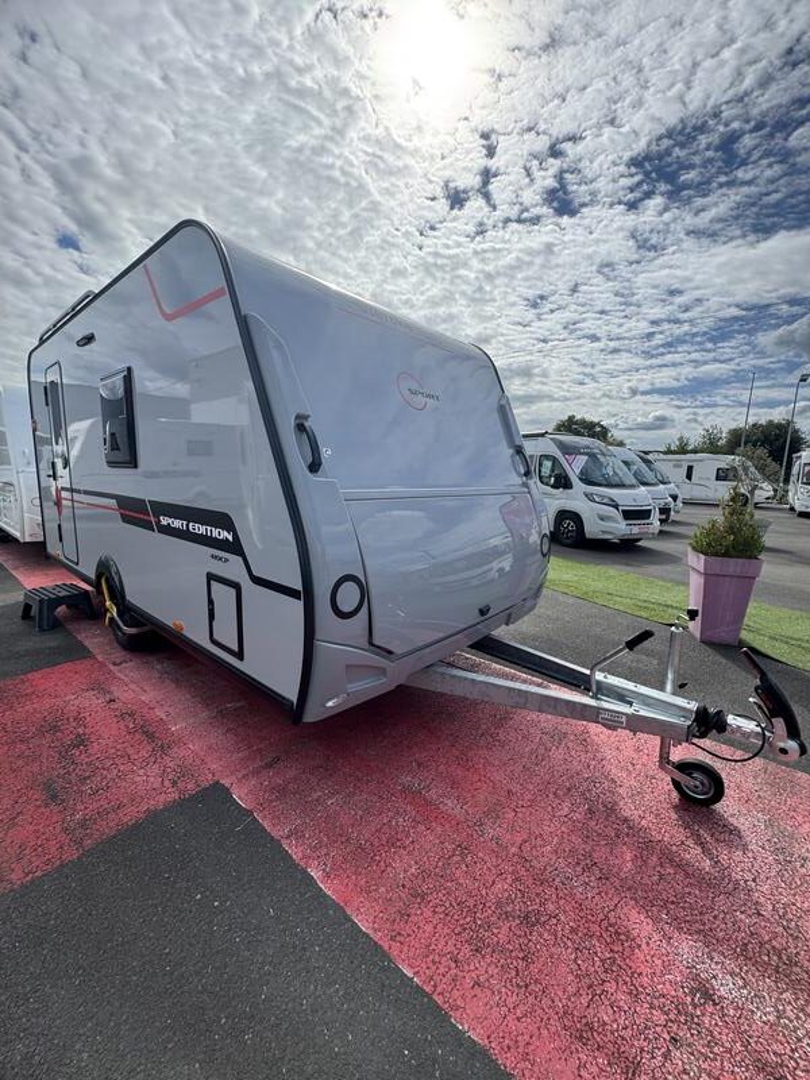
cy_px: 540
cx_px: 405
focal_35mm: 14
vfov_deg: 102.1
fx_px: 437
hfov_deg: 85.7
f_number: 2.2
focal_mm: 2.22
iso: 50
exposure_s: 1/1536
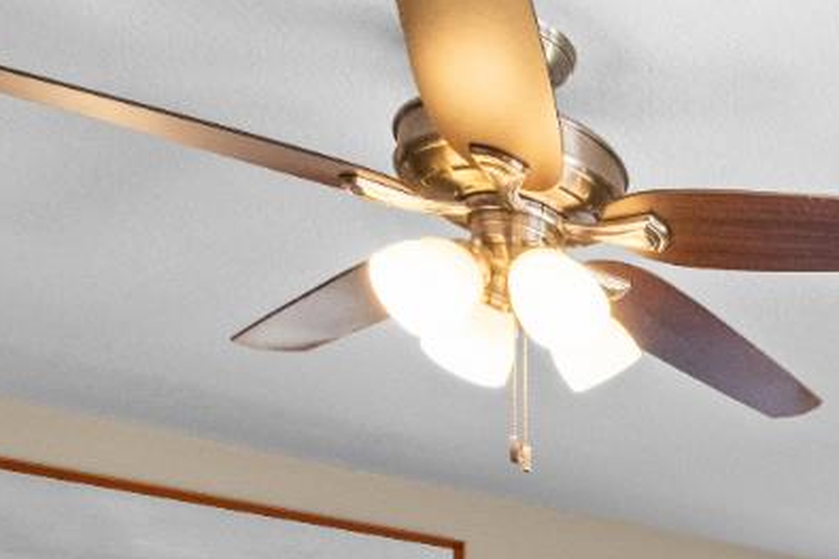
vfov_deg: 19.1
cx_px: 1266
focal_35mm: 57
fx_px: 1328
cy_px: 959
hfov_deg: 25.8
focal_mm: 10
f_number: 8
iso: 800
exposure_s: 1/1.67
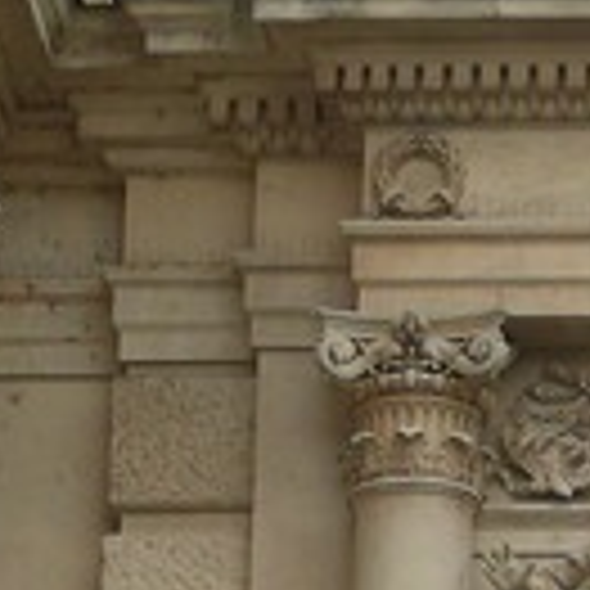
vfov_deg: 3.5
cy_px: 667
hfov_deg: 3.5
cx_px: 667
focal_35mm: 501
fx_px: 9661
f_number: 4
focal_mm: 21
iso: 100
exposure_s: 1/100
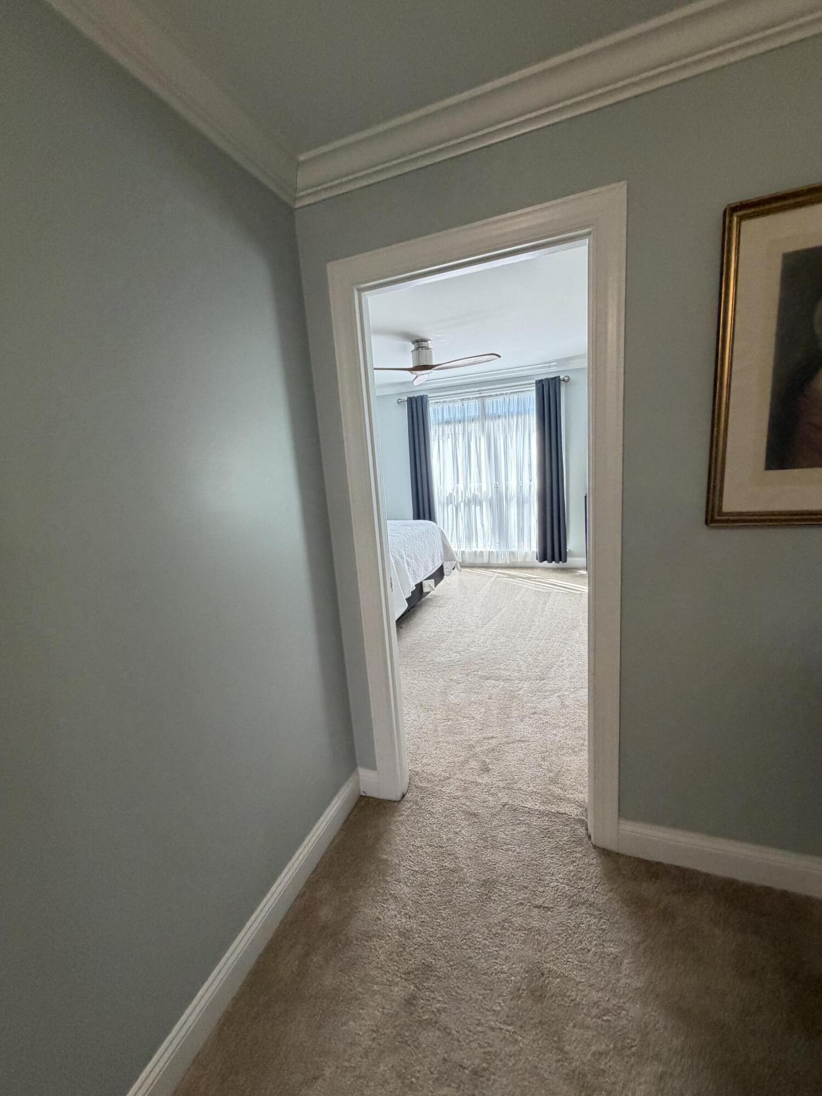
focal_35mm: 14
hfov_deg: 85.7
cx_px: 411
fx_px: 443
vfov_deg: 102.1
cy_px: 548
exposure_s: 1/120
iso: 320
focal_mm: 2.22
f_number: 2.2
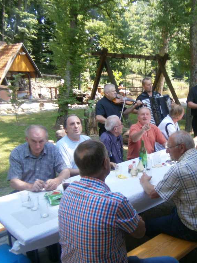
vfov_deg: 52.6
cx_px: 145
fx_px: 266
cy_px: 131
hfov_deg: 39.7
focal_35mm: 35
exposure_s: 1/160
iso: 80
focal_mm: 4.7
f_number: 2.8
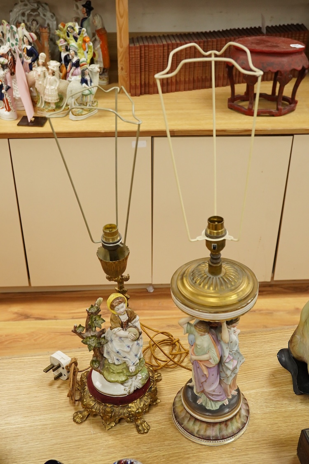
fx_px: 579
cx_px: 154
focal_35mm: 45
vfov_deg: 43.6
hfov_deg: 29.9
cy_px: 232
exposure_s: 1/160
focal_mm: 30
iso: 2500
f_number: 9
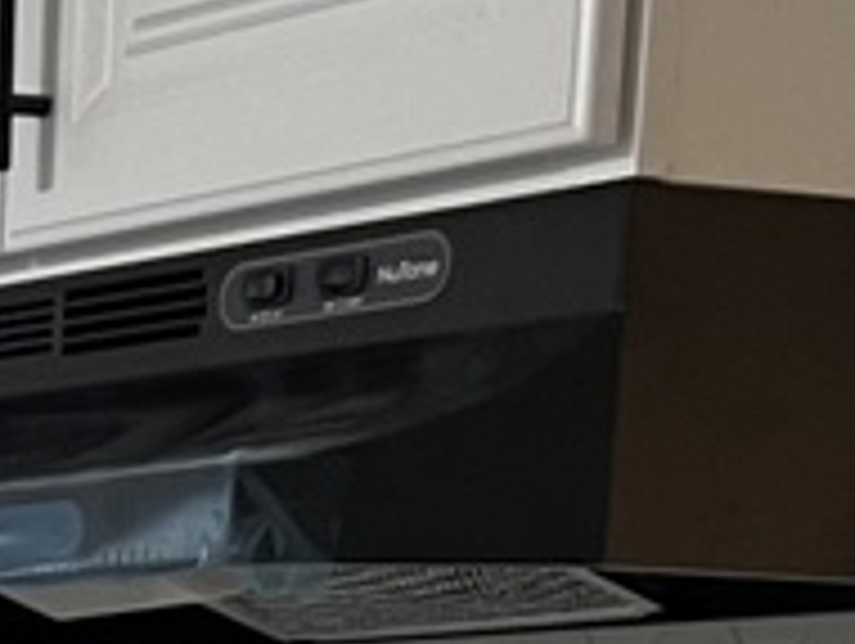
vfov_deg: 6.9
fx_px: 4872
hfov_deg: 9.1
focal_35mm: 197
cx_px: -1120
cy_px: 1873
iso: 160
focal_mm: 5.7
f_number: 1.5
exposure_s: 1/60
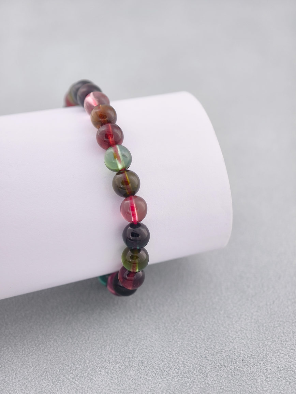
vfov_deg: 23.0
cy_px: 197
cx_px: 148
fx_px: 967
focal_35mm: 85
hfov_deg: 17.4
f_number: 2.67
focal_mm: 22.48
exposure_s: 1/160
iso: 125
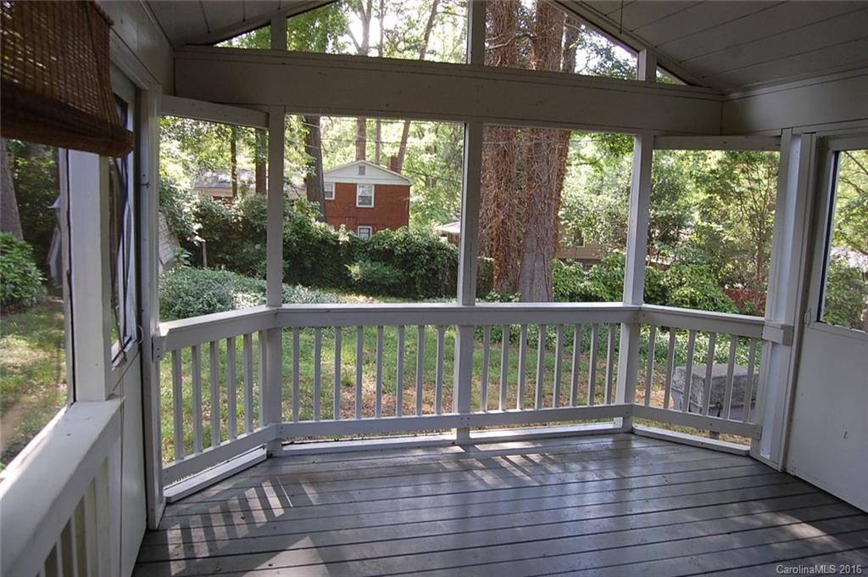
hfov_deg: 67.4
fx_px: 650
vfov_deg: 47.8
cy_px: 288
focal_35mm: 27
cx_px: 434
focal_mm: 18
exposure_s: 1/100
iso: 400
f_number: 5
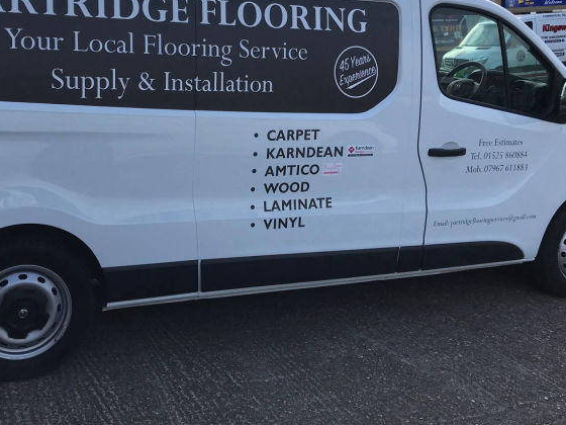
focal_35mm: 40
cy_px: 139
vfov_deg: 35.6
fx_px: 654
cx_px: 216
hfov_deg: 46.4
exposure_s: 1/1008
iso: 20
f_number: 1.8
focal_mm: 3.99
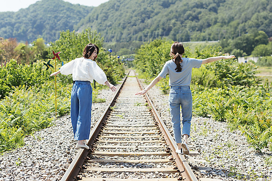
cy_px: 90
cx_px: 136
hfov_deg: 39.6
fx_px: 378
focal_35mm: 50
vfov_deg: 27.0
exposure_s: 1/1250
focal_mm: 50
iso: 100
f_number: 3.2
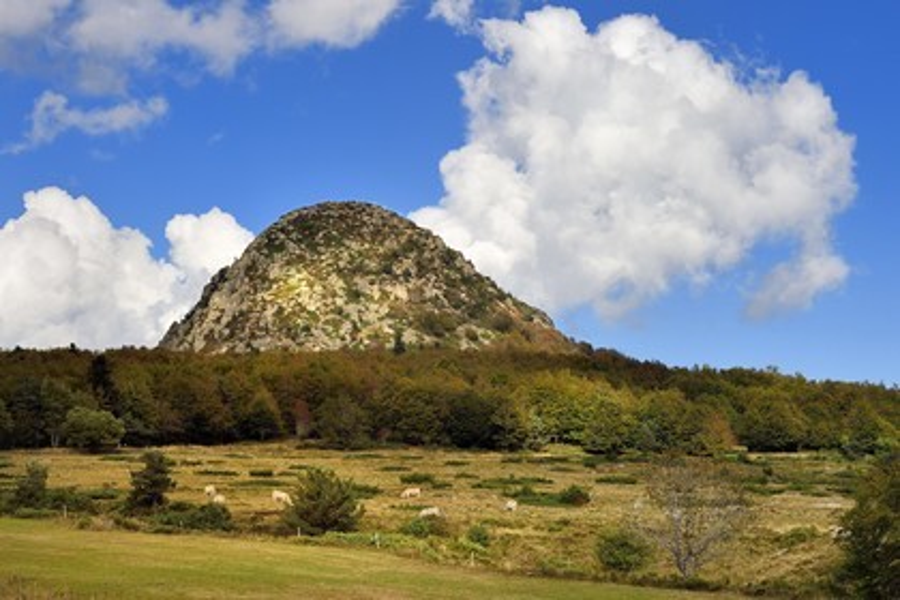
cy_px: 300
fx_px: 1800
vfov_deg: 18.9
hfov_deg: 28.1
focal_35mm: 72
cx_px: 450
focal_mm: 72
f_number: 13
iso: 200
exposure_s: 1/320
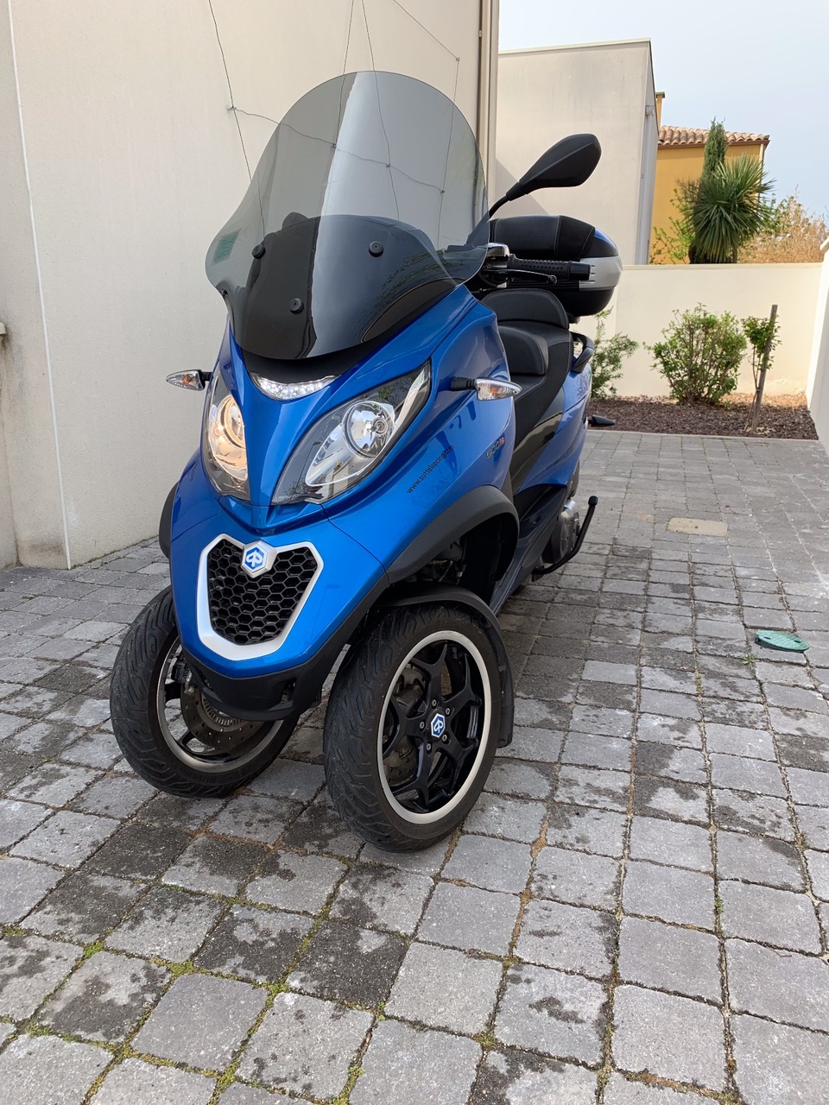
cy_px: 552
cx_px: 414
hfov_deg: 53.1
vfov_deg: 67.3
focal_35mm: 26
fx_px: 830
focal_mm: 4.25
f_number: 1.8
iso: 25
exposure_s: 1/616
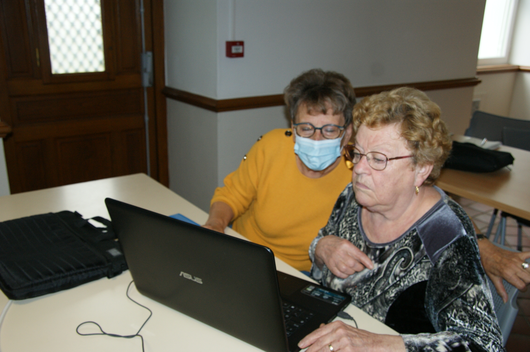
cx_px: 265
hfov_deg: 57.3
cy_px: 176
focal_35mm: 33
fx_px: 485
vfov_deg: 39.9
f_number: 5.6
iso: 400
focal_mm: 22
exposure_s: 1/60
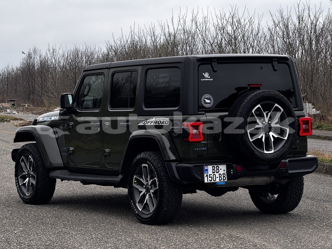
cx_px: 166
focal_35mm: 120
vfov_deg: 12.3
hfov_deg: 16.4
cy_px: 124
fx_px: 1151
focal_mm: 15.66
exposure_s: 1/203
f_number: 2.8
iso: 50
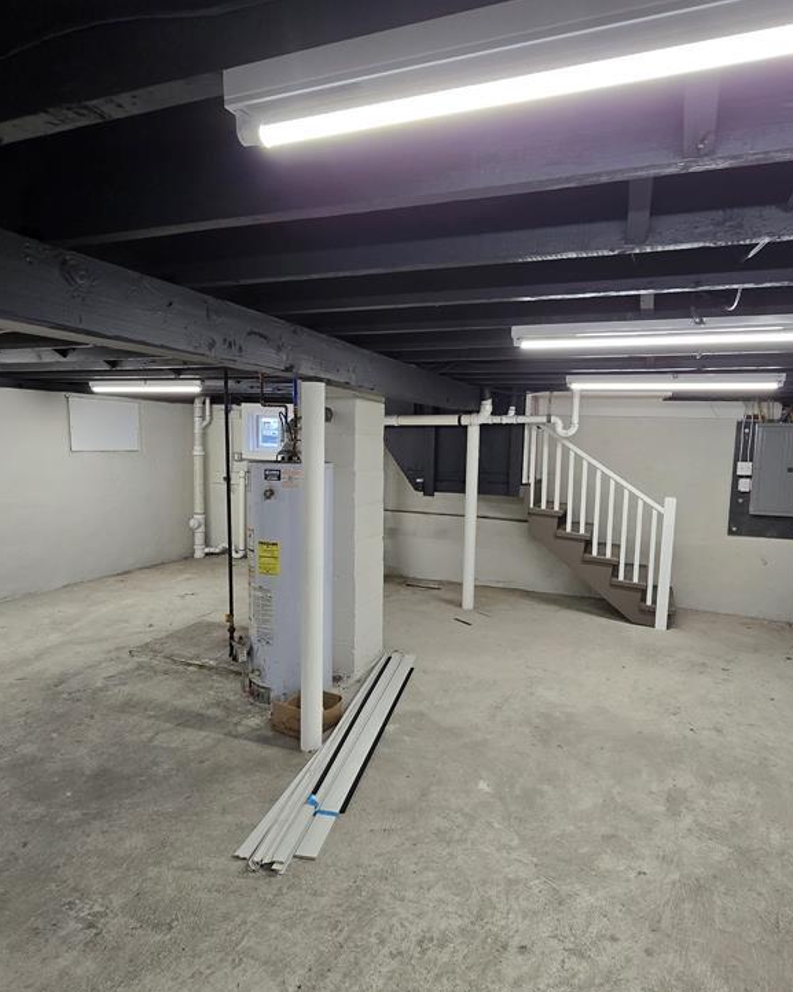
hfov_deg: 73.6
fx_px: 528
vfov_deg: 86.4
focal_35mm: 18
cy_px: 503
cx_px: 436
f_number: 2.2
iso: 125
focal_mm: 2.2
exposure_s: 1/60
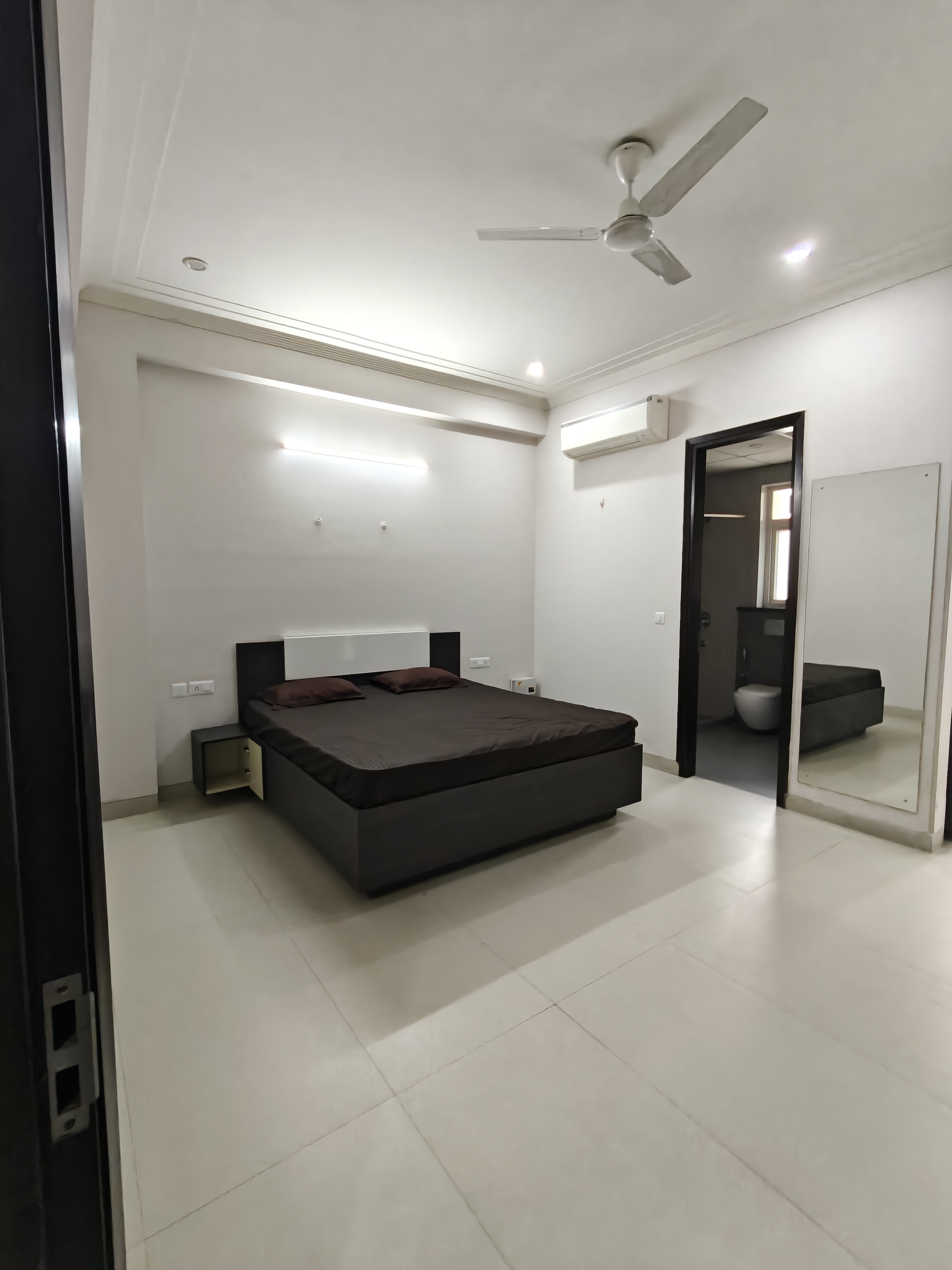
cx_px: 476
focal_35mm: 16
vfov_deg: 94.5
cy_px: 635
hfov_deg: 78.1
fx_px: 587
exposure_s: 1/50
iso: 320
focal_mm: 1.68
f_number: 2.2
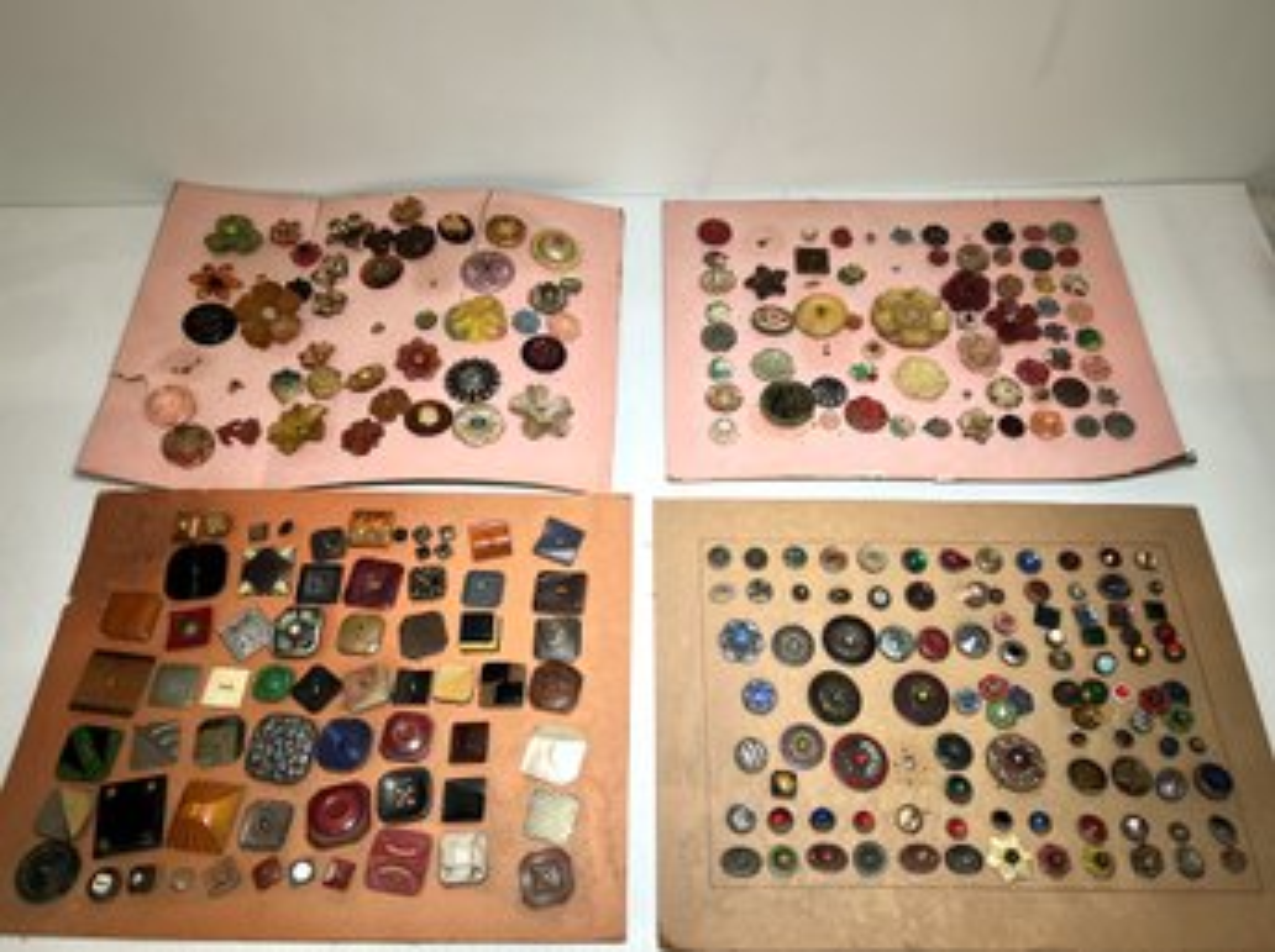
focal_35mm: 26
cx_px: 638
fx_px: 956
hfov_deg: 67.4
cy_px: 476
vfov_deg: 52.9
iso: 64
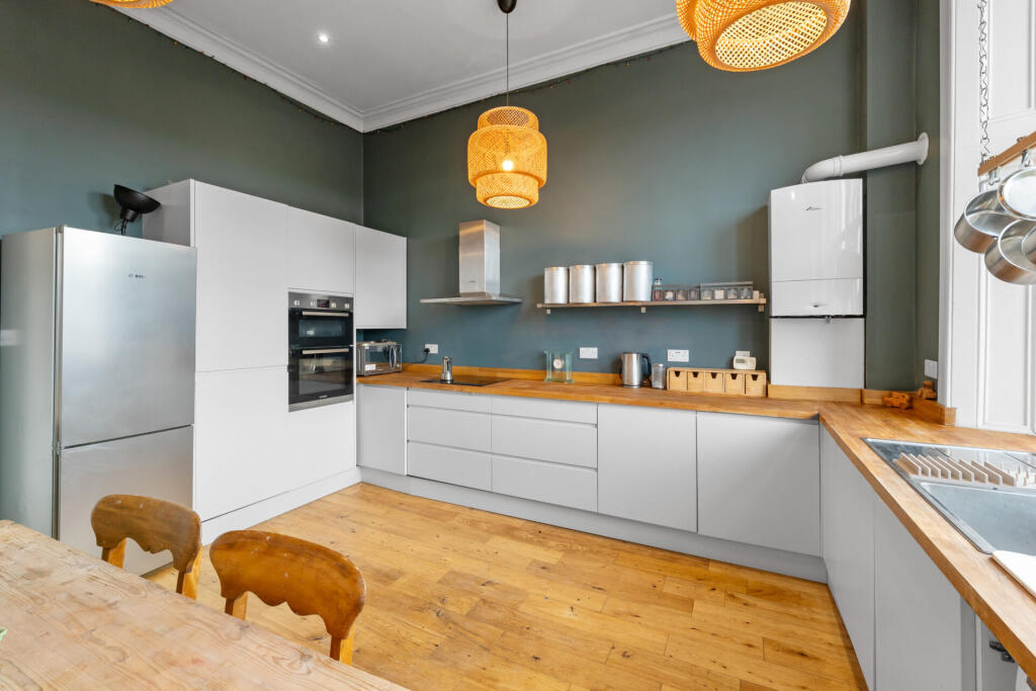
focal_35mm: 14
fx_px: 403
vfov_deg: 81.2
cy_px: 346
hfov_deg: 104.2
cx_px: 518
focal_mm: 14
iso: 640
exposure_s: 1/25
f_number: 8
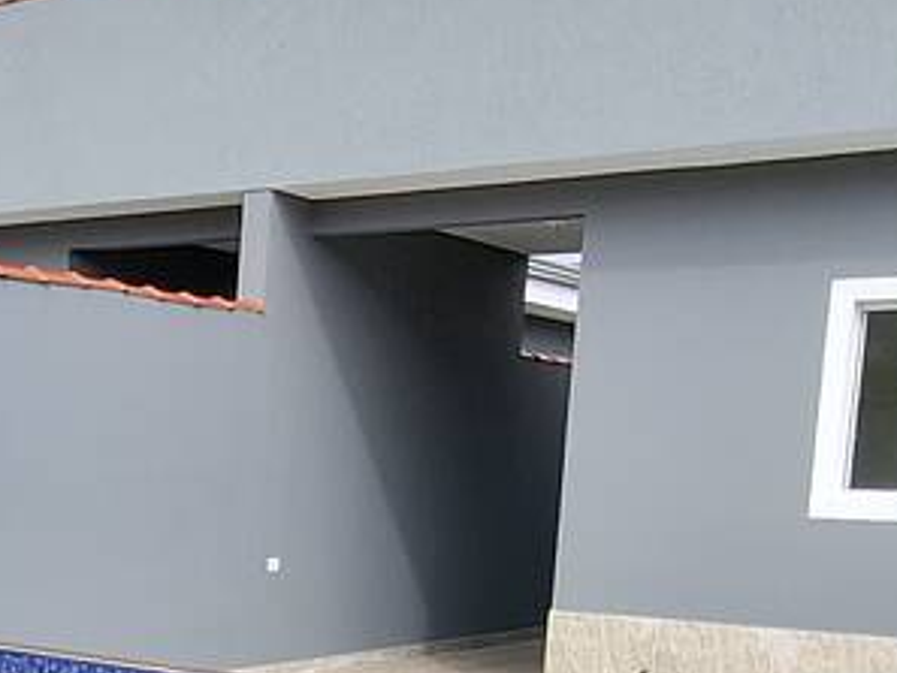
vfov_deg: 22.5
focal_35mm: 63
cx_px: -217
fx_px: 1633
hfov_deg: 26.7
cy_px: 664
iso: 40
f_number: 2.2
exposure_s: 1/709
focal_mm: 1.74
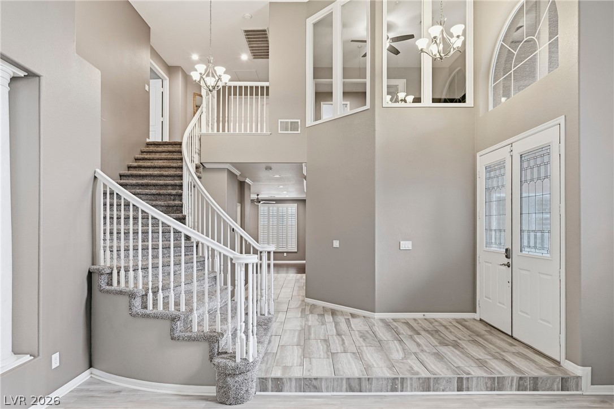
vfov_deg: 64.6
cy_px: 204
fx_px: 324
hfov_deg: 86.9
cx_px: 307
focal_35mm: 19
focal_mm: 19
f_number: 9
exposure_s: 1/60
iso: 800
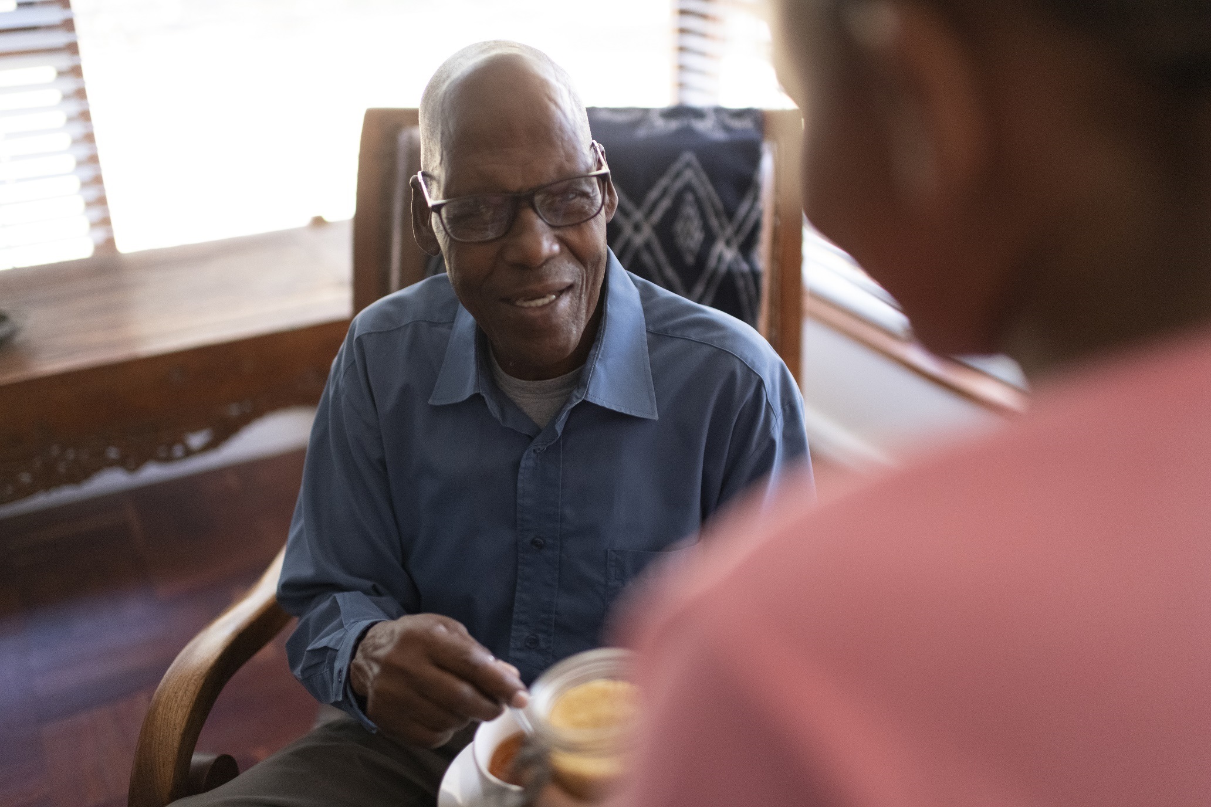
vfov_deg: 37.9
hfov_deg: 54.4
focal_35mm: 35
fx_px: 1177
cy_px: 404
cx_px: 606
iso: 3200
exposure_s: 1/2500
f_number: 1.6
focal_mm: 35
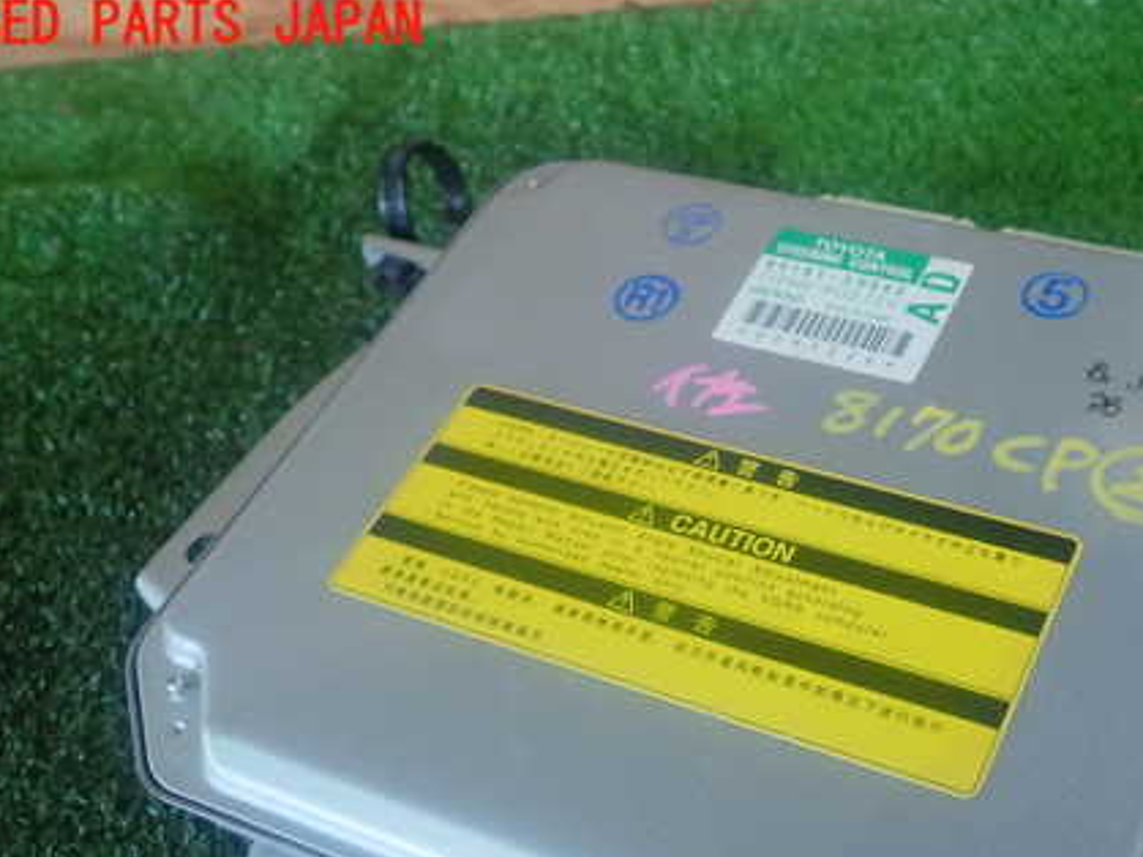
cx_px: 745
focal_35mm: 43
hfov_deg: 43.4
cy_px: 606
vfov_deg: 33.1
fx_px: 1419
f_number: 2.3
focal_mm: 5.5
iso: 400
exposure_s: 1/30
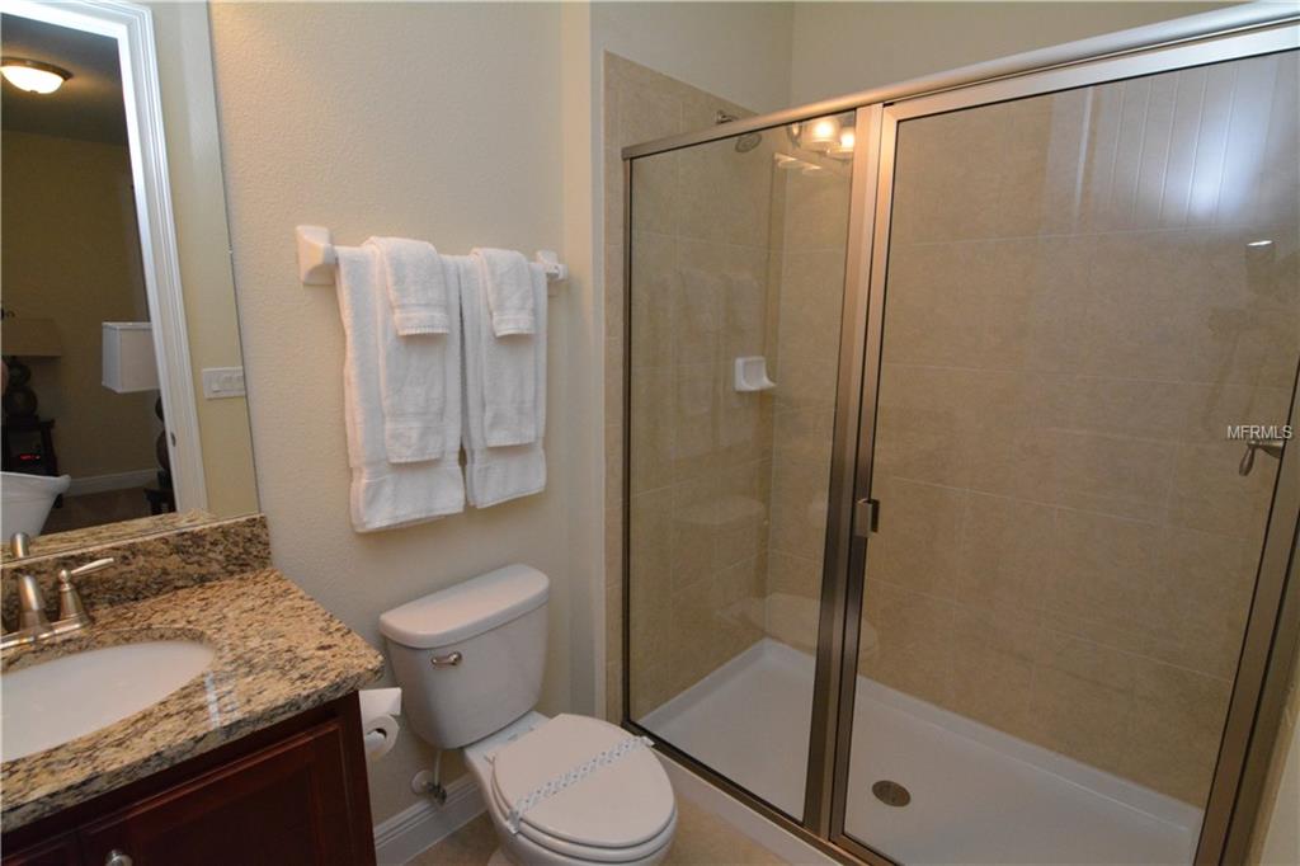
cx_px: 650
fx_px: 596
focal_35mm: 16
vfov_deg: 72.0
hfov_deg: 95.0
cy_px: 433
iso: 3200
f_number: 10
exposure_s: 1/60
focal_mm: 11
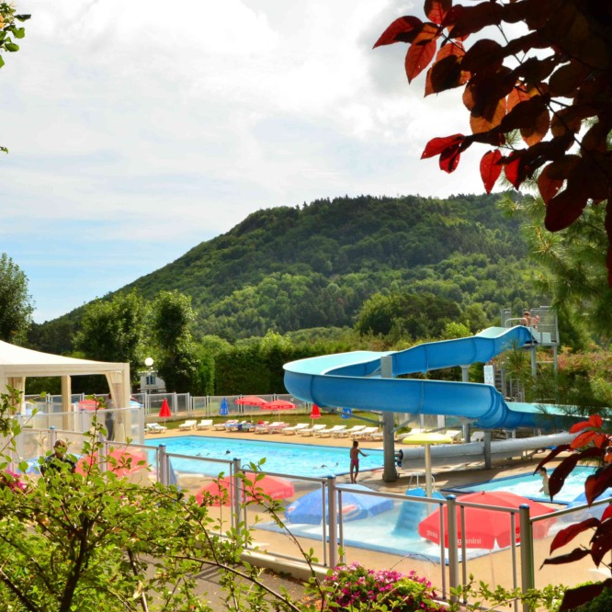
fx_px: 860
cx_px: 319
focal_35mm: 43
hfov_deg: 39.2
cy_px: 304
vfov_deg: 39.2
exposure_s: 1/400
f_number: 16
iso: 640
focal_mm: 22
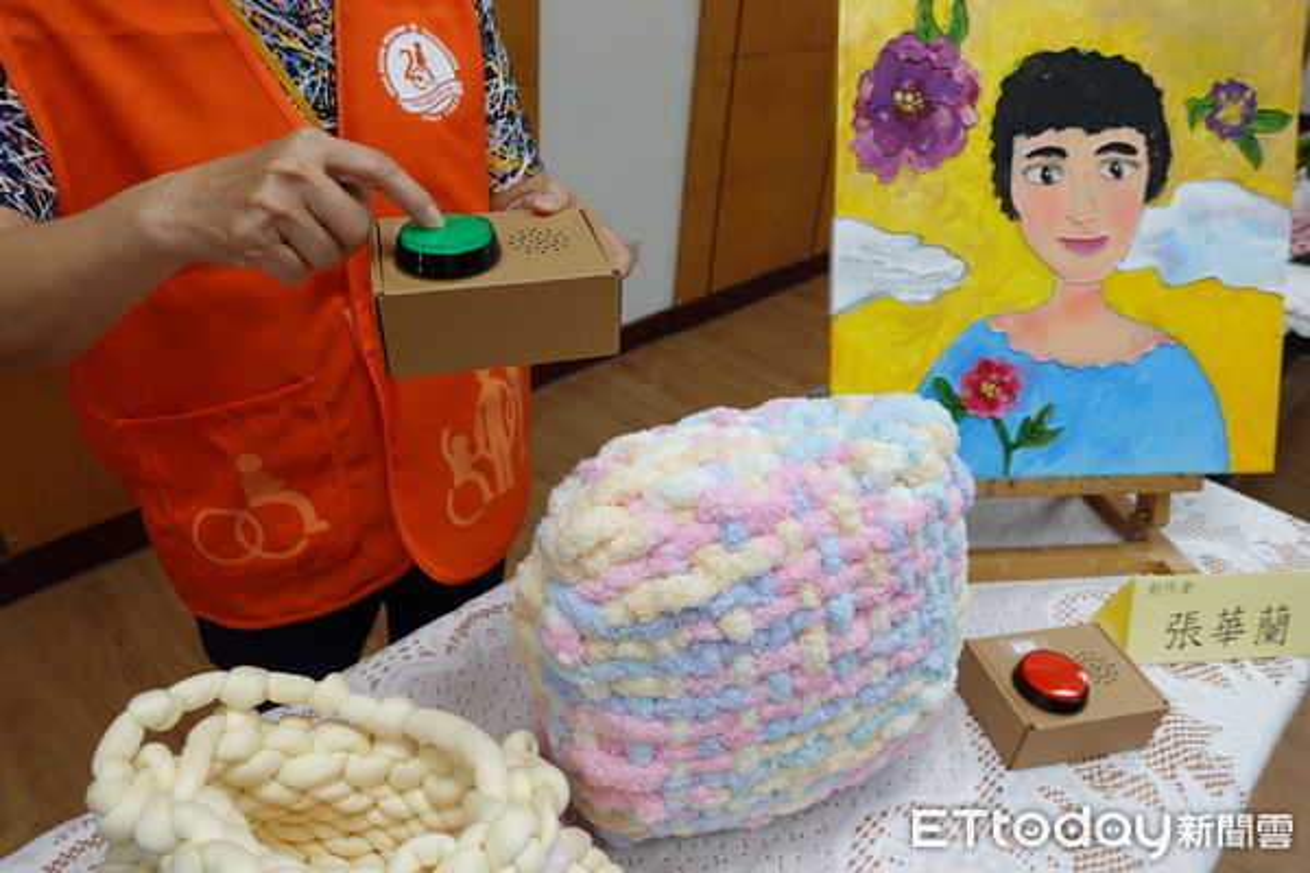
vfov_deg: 53.1
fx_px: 873
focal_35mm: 24
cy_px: 436
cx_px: 655
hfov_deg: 73.7
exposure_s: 1/50
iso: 125
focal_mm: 9.4
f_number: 2.8
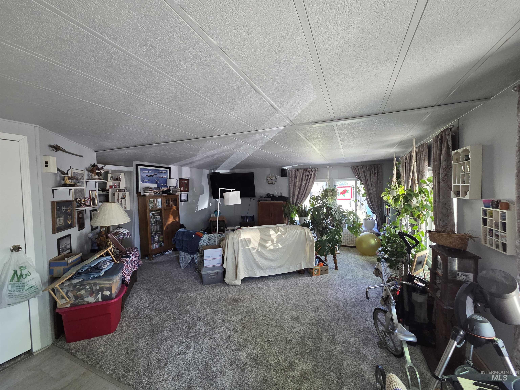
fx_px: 195
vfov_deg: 89.9
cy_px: 195
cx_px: 260
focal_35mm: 13
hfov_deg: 106.2
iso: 250
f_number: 2.2
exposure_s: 1/60
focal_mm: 2.2
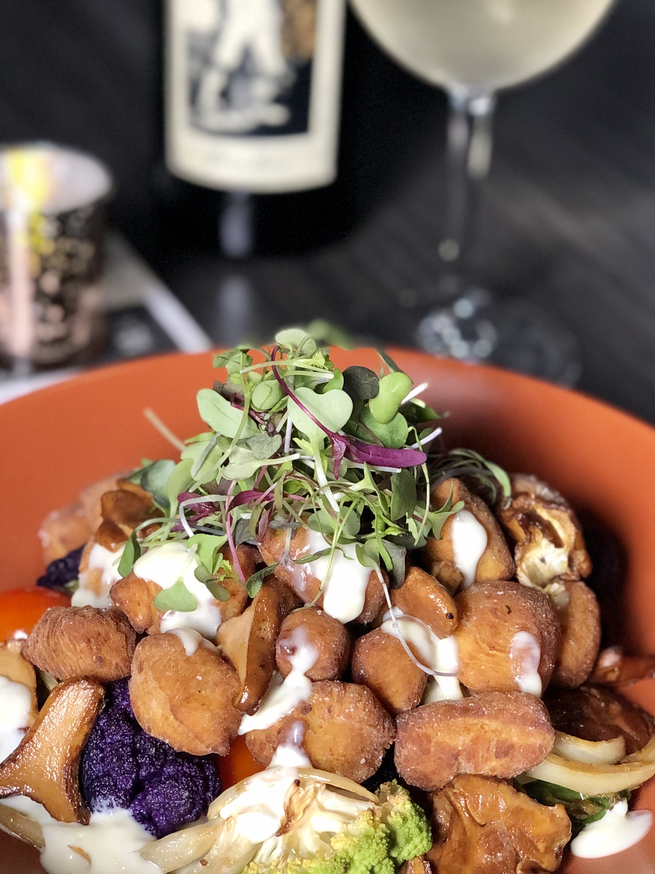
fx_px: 2195
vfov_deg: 22.5
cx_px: 323
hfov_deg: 17.0
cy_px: 342
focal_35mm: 87
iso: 100
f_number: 2.4
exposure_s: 1/60
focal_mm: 6
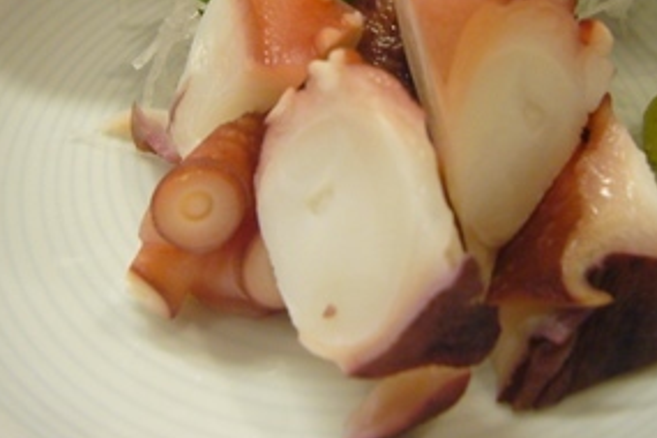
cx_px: 341
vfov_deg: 26.8
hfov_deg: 40.3
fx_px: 894
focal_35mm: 49
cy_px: 65
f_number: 2.8
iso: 160
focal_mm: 4.6
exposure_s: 1/15
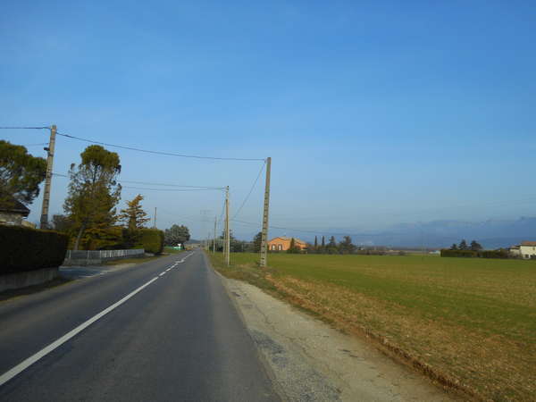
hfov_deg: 61.7
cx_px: 268
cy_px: 201
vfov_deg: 48.2
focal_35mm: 29
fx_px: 449
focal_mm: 5.2
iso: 80
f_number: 4
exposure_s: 1/800
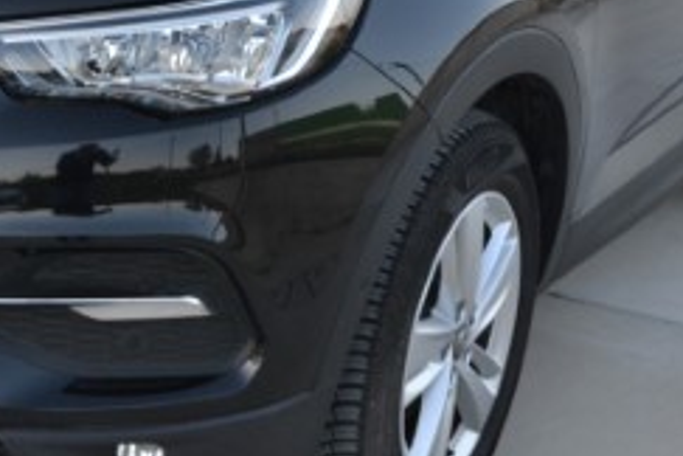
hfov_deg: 21.4
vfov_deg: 14.5
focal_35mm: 93
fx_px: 1773
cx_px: 90
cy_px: 28
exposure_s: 1/80
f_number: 4.5
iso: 400
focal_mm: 21
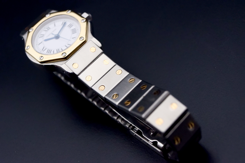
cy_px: 82
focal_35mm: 51
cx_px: 122
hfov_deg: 38.9
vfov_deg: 26.5
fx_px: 347
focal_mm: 34.3
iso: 6400
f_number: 7.1
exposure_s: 1/4000
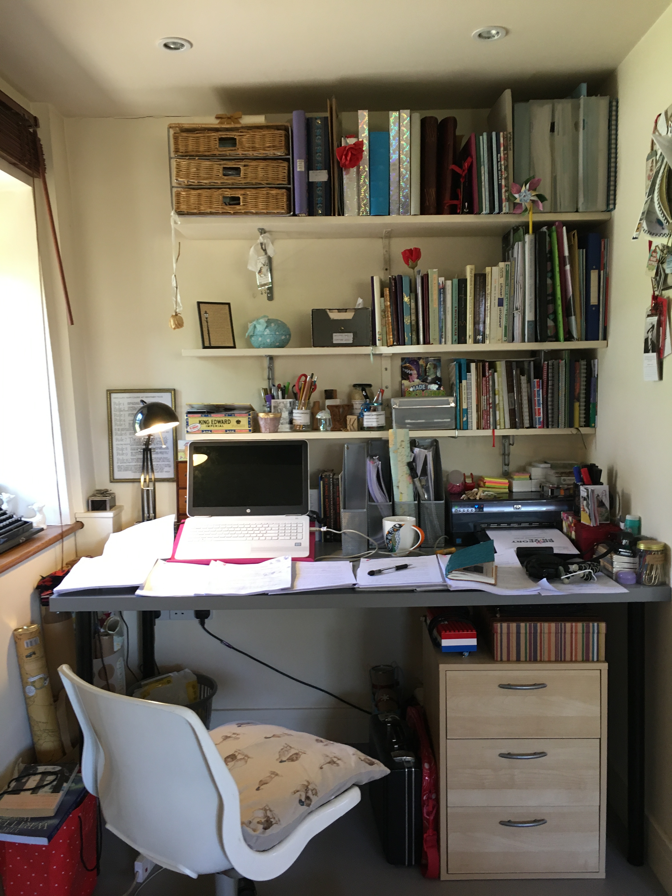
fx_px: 751
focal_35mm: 29
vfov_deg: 61.7
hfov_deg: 48.2
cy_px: 448
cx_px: 336
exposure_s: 1/33
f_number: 2.2
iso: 125
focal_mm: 4.15
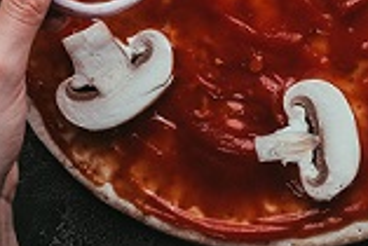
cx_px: 509
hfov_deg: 10.5
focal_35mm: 191
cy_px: -41
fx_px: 1954
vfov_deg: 7.2
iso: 100
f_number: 9
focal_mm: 50
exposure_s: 1/160
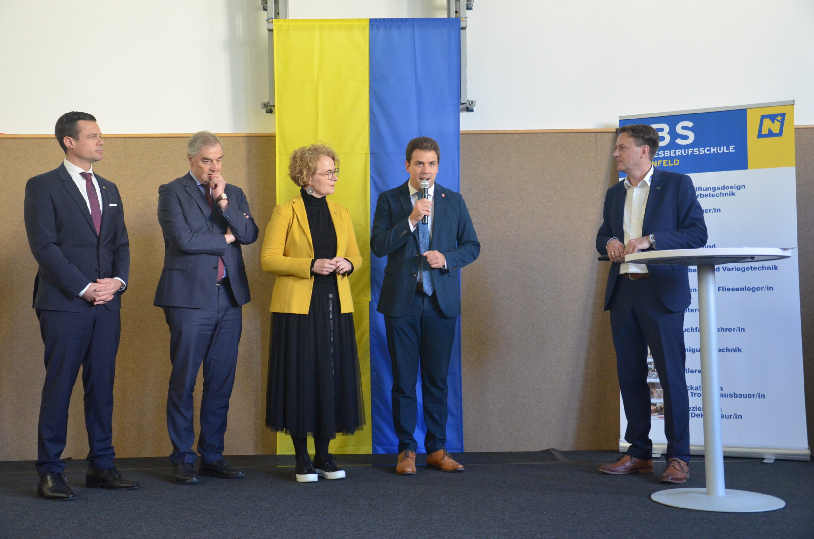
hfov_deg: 43.7
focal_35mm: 45
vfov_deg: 29.7
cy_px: 270
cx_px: 407
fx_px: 1015
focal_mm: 30
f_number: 4.2
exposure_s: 1/30
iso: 1600
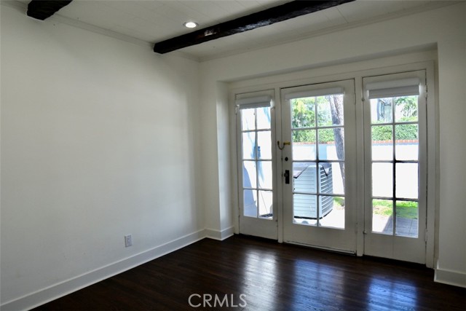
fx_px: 272
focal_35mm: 21
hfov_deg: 81.2
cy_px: 156
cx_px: 233
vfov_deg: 59.5
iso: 200
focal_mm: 14
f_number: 7.1
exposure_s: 1/200
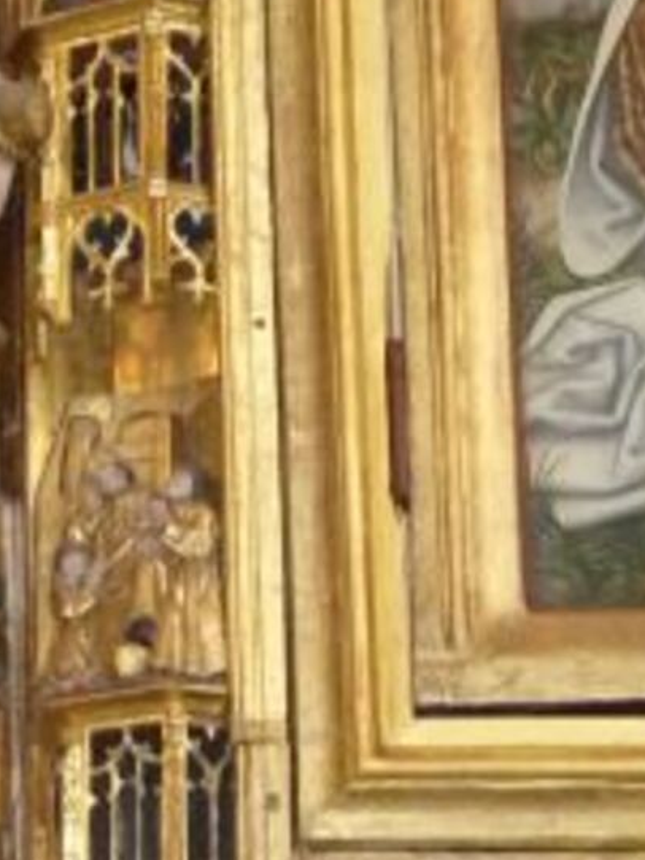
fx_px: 11920
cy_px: 790
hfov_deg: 3.1
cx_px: -391
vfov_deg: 4.1
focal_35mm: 480
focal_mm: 20.1
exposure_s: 1/40
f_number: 3.6
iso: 400
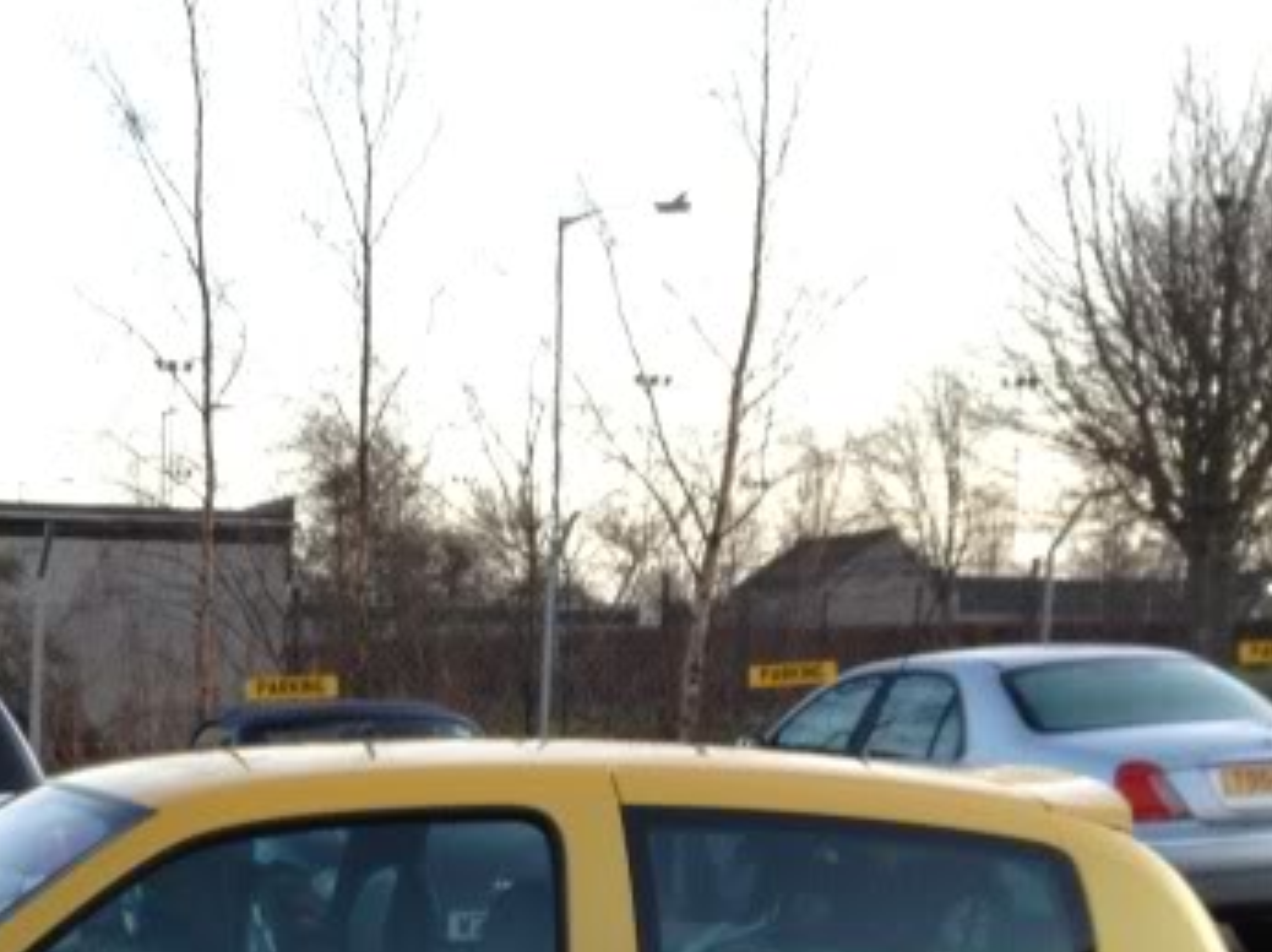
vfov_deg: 17.5
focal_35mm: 81
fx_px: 2974
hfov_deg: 23.8
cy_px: 1084
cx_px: 250
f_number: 2.4
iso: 64
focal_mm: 4.3
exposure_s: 1/60
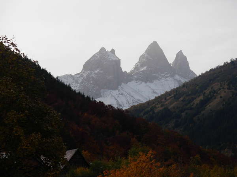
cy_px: 88
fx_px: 1301
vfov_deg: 7.8
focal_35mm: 190
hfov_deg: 10.4
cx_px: 118
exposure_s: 1/304
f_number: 5
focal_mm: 31.4
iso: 79
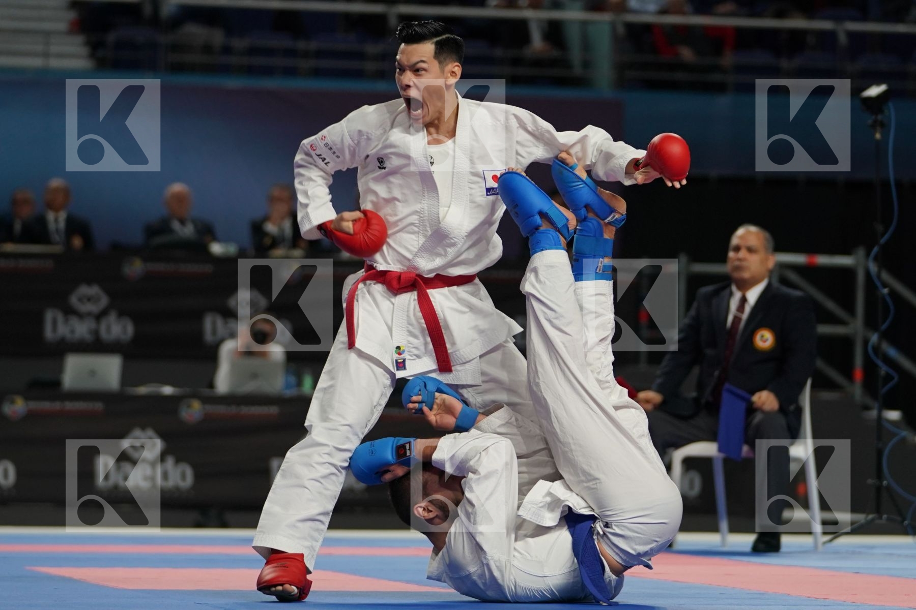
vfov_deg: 7.6
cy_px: 305
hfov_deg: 11.4
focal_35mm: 180
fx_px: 4580
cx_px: 458
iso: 1000
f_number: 2.8
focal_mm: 120
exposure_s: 1/1000
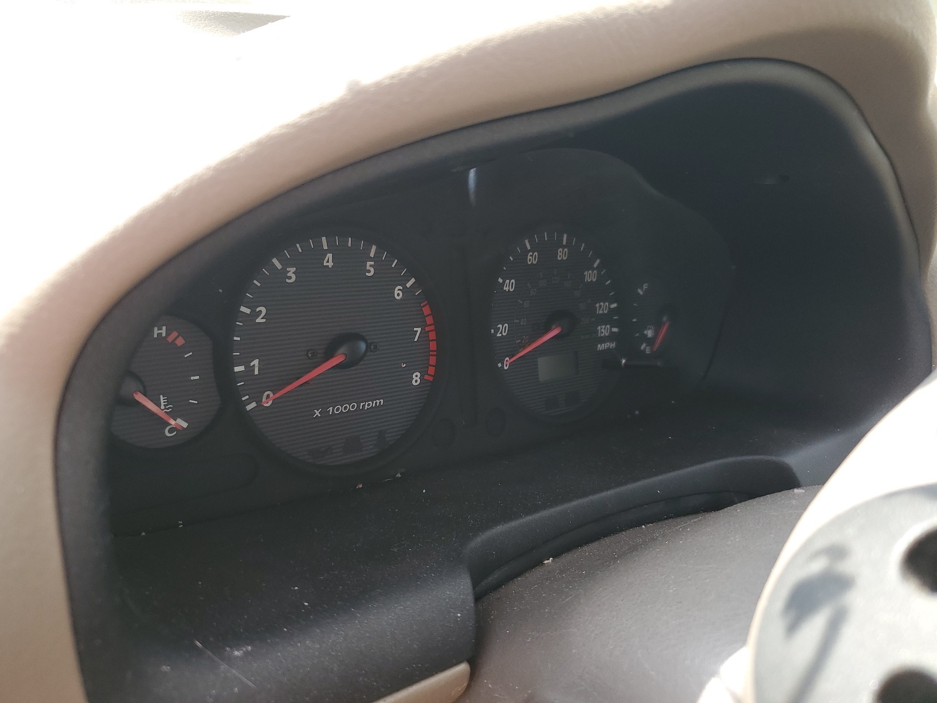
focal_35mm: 26
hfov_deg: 67.3
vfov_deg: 53.1
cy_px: 352
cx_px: 468
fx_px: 704
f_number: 1.5
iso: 50
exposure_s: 1/182
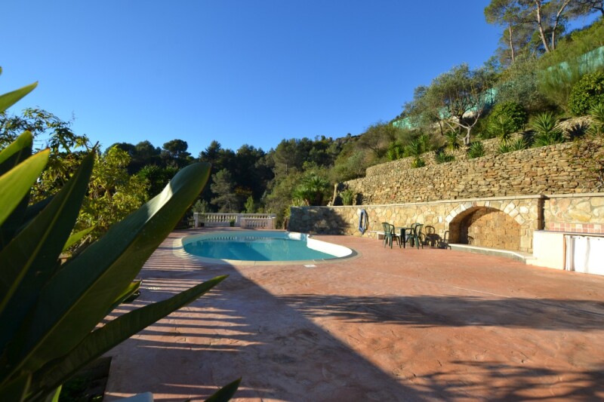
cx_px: 302
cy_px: 201
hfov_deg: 100.4
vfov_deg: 77.3
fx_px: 252
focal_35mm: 15
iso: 125
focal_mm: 10
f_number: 8
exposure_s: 1/125
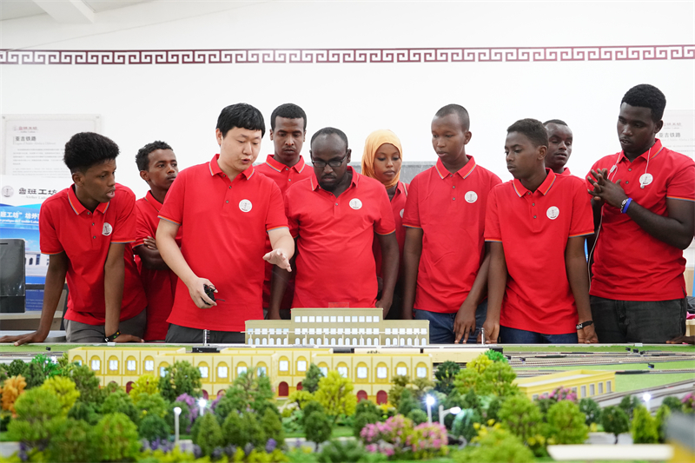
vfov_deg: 31.9
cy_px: 232
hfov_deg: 46.4
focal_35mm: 42
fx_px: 811
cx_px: 348
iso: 6400
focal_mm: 42
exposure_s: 1/200
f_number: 4.5
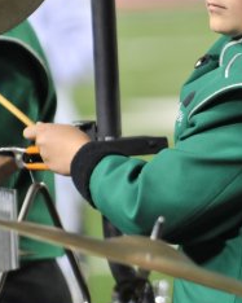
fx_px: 6468
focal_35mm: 722
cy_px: 148
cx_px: 225
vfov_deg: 2.7
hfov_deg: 2.1
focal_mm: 200
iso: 800
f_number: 2.8
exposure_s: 1/100
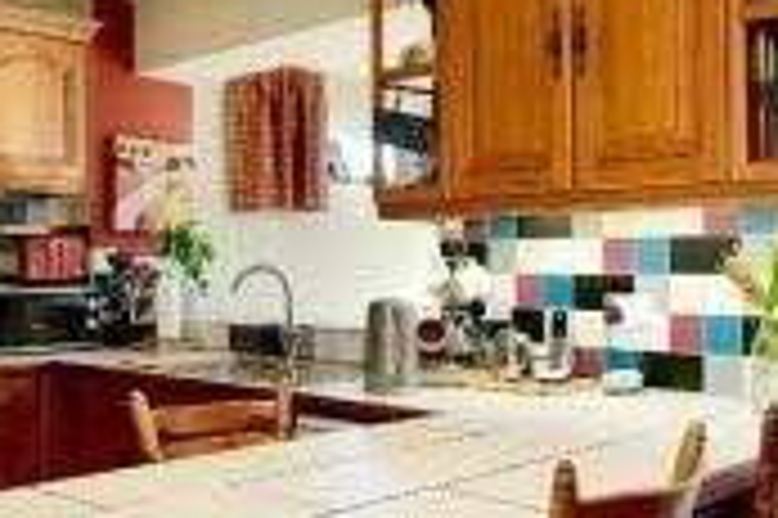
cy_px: 295
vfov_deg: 30.4
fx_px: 950
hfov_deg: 44.5
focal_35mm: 44
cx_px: 418
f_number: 4.5
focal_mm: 10.5
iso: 640
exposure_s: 1/15
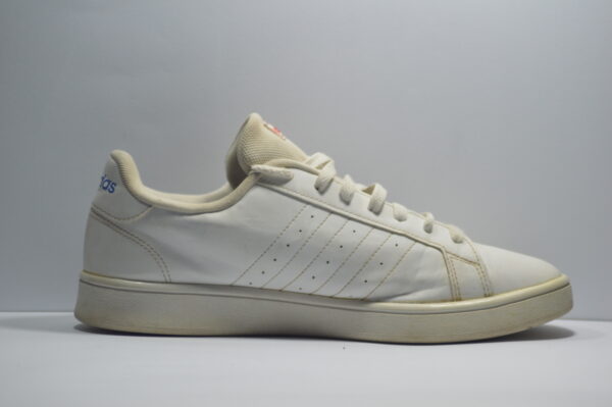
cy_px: 204
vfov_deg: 6.8
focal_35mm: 202
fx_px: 3440
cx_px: 306
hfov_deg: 10.2
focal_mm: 135
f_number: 4.2
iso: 400
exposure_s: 1/160
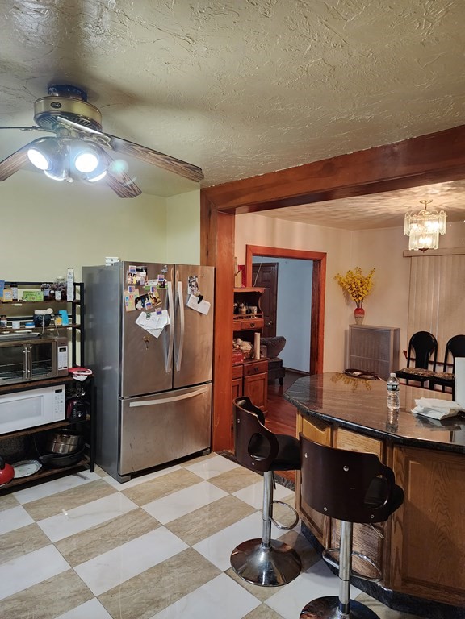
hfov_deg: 58.9
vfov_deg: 73.9
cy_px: 310
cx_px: 232
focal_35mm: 23
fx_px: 412
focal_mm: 6.4
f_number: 1.8
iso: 640
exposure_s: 1/120
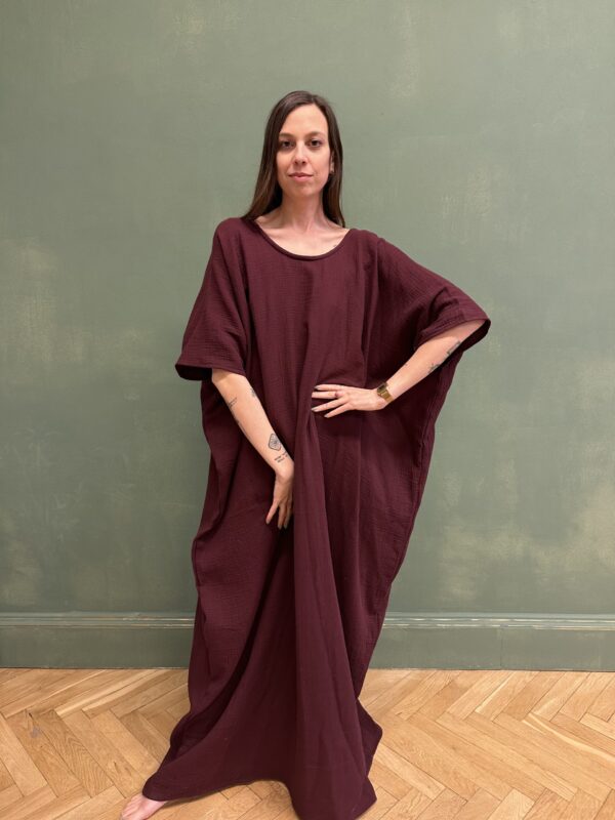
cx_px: 308
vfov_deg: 71.6
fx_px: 569
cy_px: 410
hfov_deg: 56.8
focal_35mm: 24
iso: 160
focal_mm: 6.86
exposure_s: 1/50
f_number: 1.78
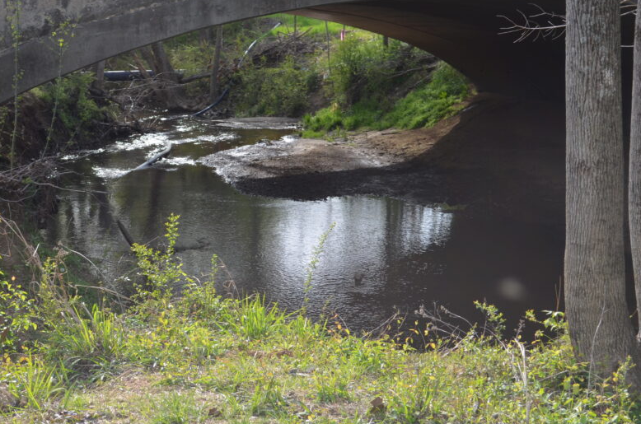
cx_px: 222
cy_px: 184
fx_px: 1332
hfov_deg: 26.9
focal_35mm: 75
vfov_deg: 18.1
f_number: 7.1
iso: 200
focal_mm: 38
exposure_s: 1/200
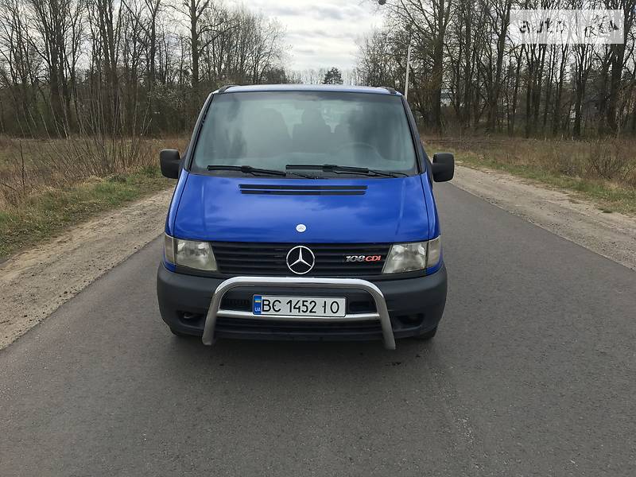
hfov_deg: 61.7
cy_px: 238
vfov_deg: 48.2
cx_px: 318
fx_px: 533
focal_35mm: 29
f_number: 2.2
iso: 25
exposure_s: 1/693
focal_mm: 4.2
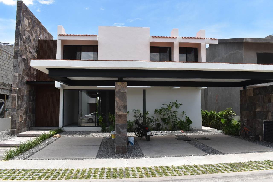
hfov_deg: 67.4
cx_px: 136
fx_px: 205
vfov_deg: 47.9
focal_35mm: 27
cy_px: 91
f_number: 11
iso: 400
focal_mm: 18
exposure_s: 1/400
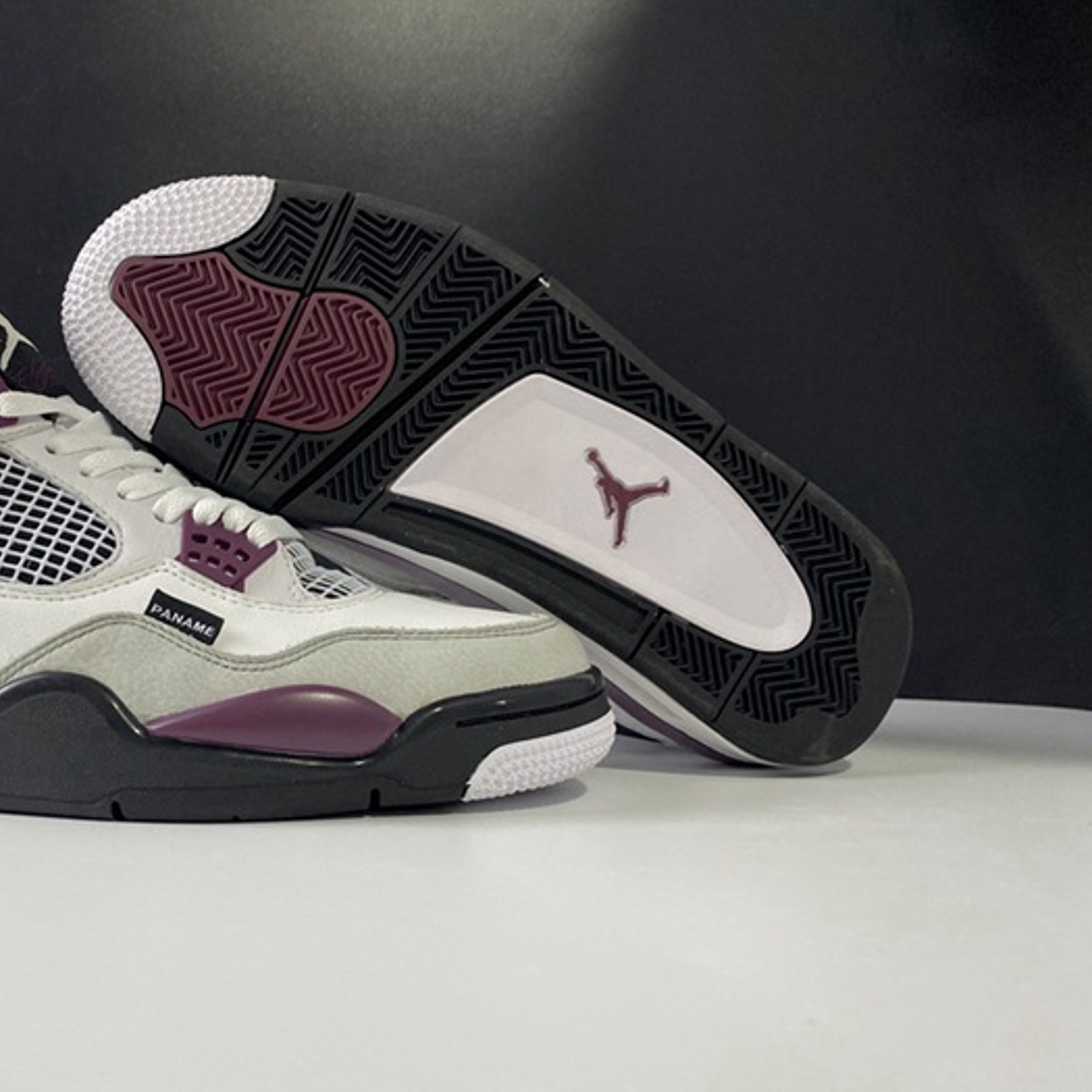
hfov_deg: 45.5
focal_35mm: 35
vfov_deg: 47.2
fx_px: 1249
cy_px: 595
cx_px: 268
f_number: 1.8
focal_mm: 4.25
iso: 125
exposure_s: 1/67
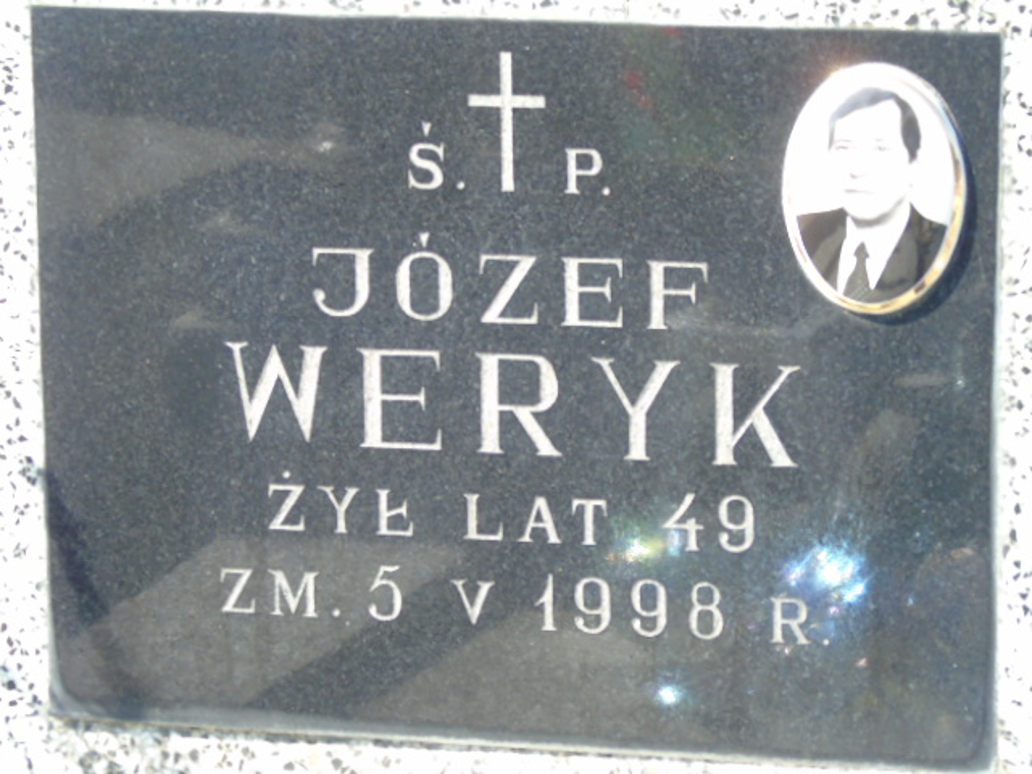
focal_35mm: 212
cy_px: 387
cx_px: 516
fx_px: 6320
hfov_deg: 9.3
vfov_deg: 7.0
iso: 200
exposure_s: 1/125
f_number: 4.7
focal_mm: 38
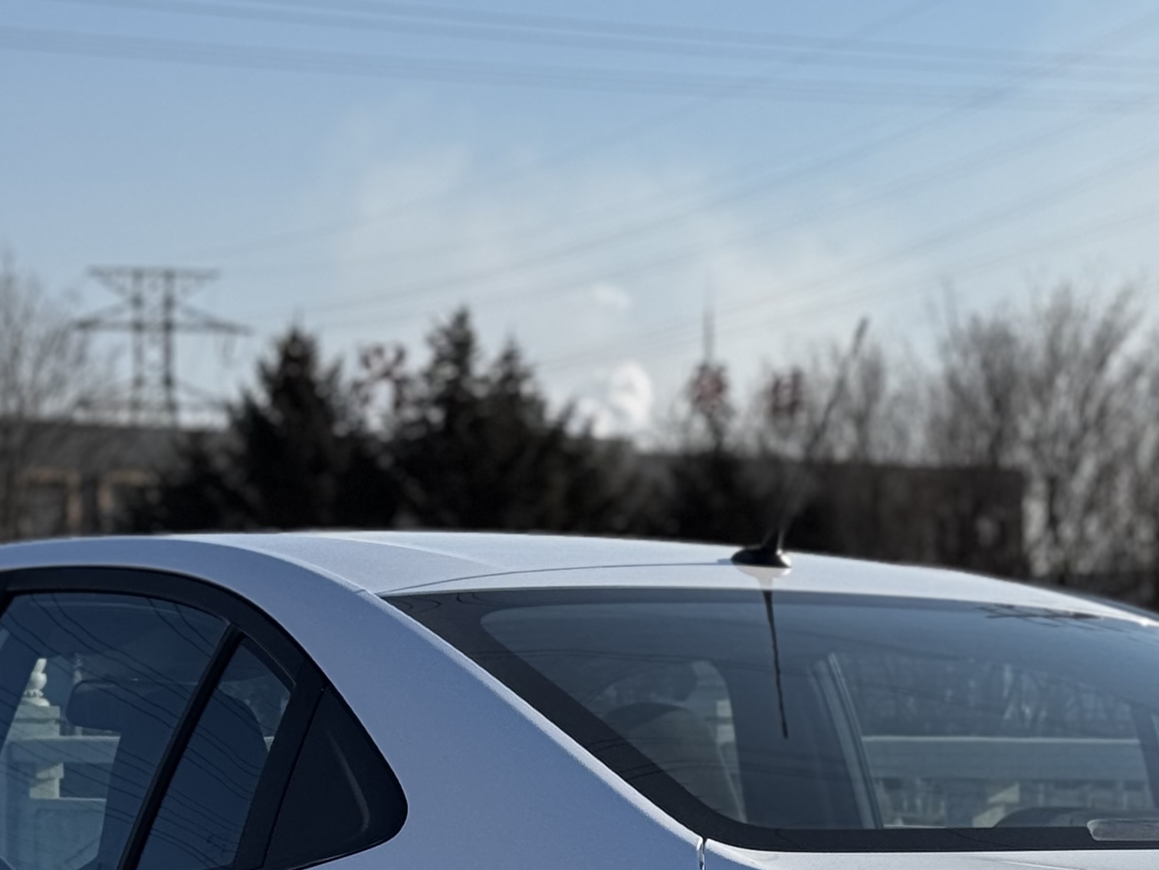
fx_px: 4286
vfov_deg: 11.4
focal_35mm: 128
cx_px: 615
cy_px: 959
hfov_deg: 15.4
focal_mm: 6.76
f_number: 1.78
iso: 64
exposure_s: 1/4608
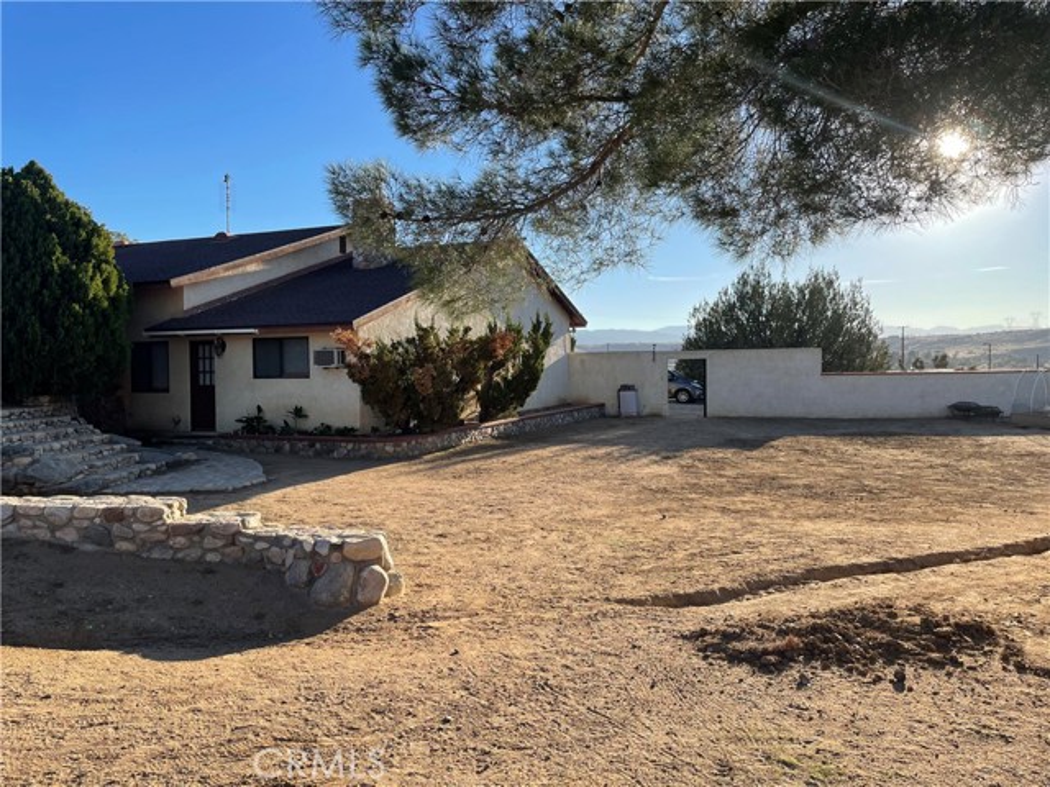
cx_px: 525
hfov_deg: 67.3
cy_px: 394
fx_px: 789
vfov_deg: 53.1
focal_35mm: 26
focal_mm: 4.2
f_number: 1.6
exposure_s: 1/1770
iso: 32
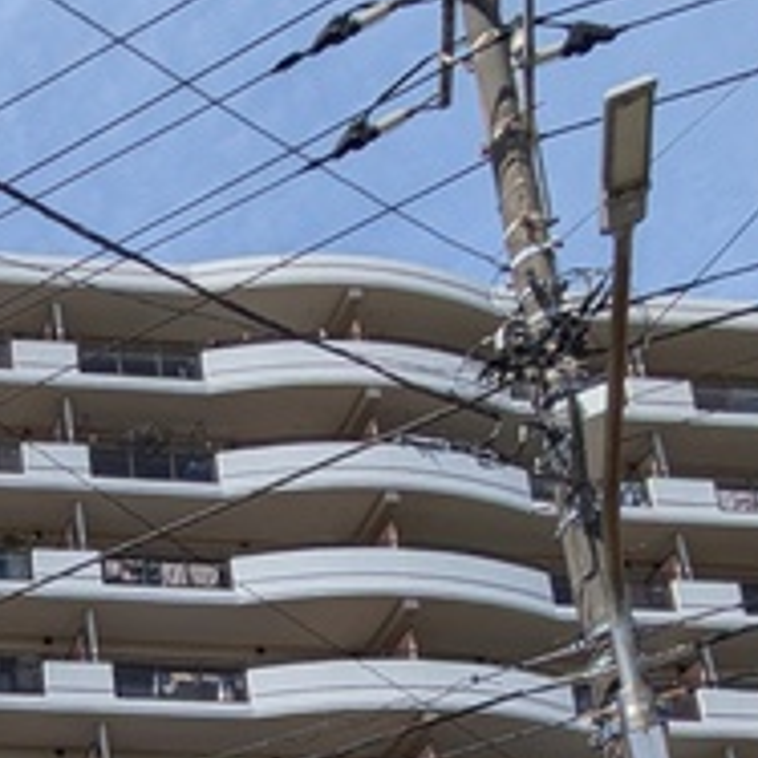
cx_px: -302
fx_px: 1561
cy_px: 1277
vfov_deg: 20.9
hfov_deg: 23.2
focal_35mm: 63
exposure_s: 1/2049
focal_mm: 1.83
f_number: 2.2
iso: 40
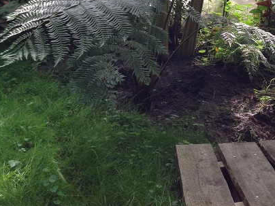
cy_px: -2
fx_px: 445
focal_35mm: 56
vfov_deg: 24.8
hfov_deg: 34.3
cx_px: 163
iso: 50
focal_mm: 4.28
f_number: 2.4
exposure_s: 1/144
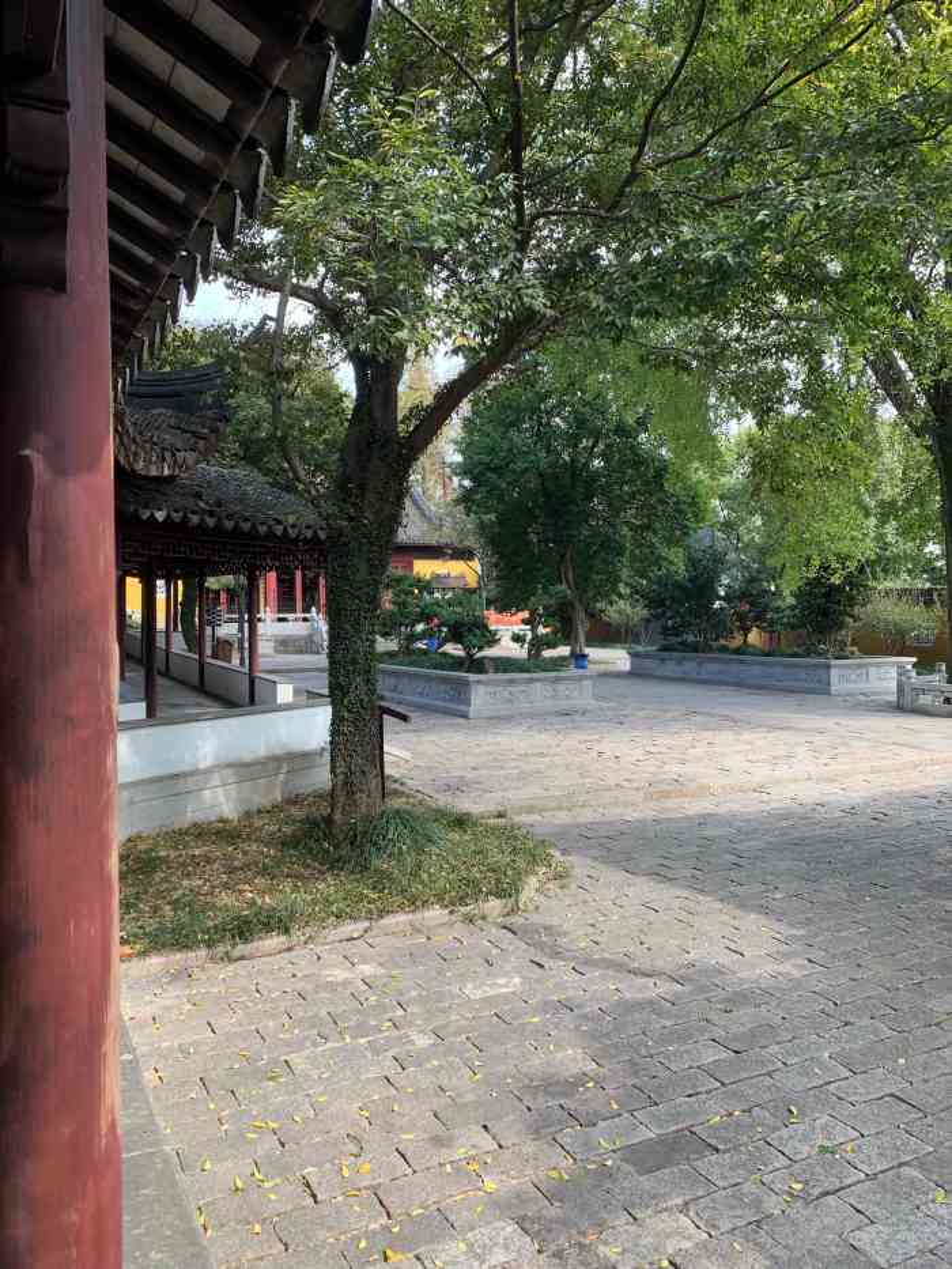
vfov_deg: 67.3
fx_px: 953
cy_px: 634
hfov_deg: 53.1
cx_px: 476
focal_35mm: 26
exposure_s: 1/251
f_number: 1.8
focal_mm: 4.25
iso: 25
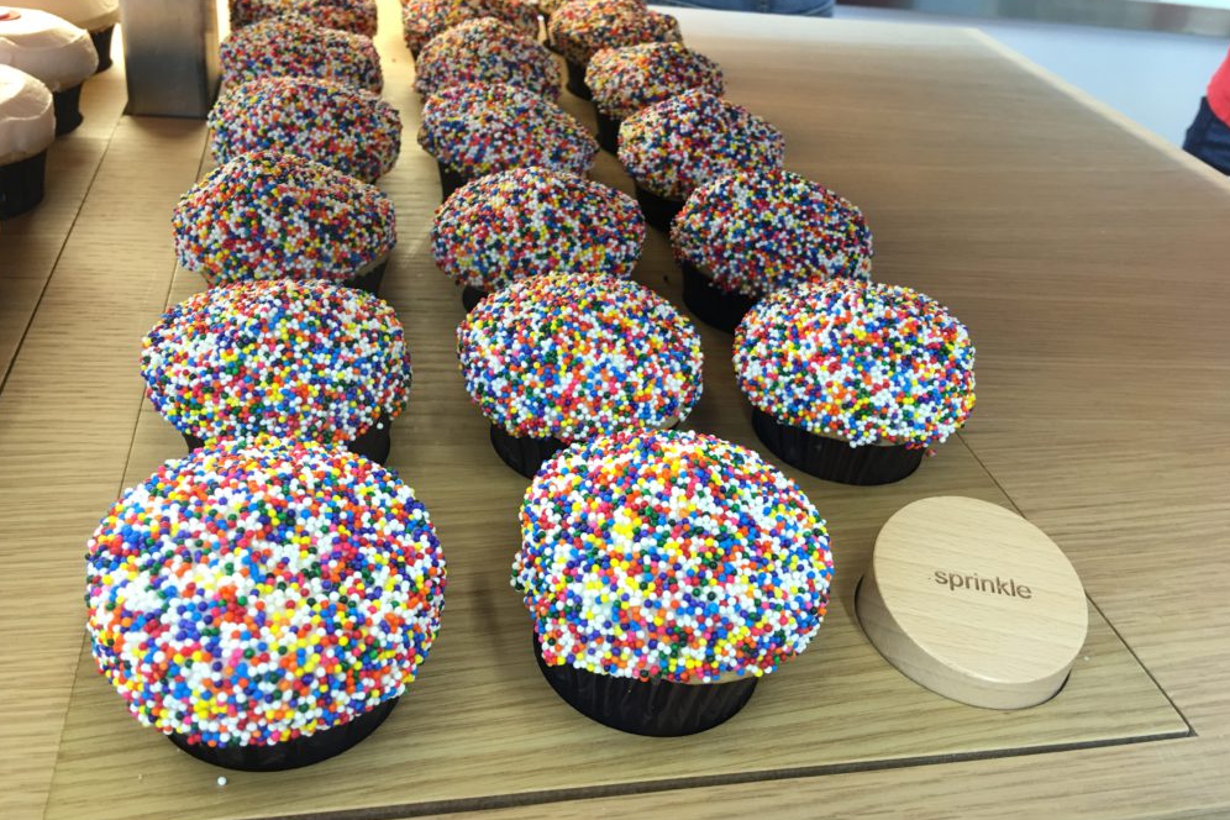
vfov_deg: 42.3
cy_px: 419
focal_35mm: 31
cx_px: 603
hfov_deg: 60.3
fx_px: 1059
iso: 40
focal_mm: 4.15
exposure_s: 1/15
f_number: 2.2
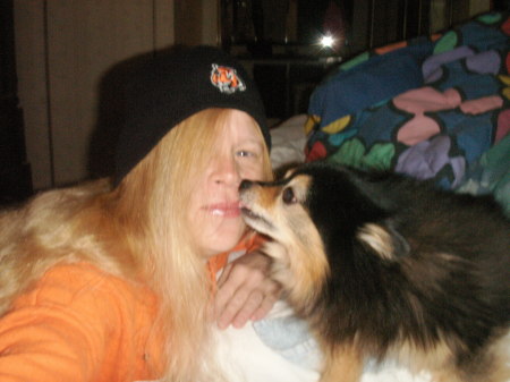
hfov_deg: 50.2
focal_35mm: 37
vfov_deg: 38.6
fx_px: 545
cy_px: 191
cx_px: 255
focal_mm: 7.7
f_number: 7.1
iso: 160
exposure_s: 1/40
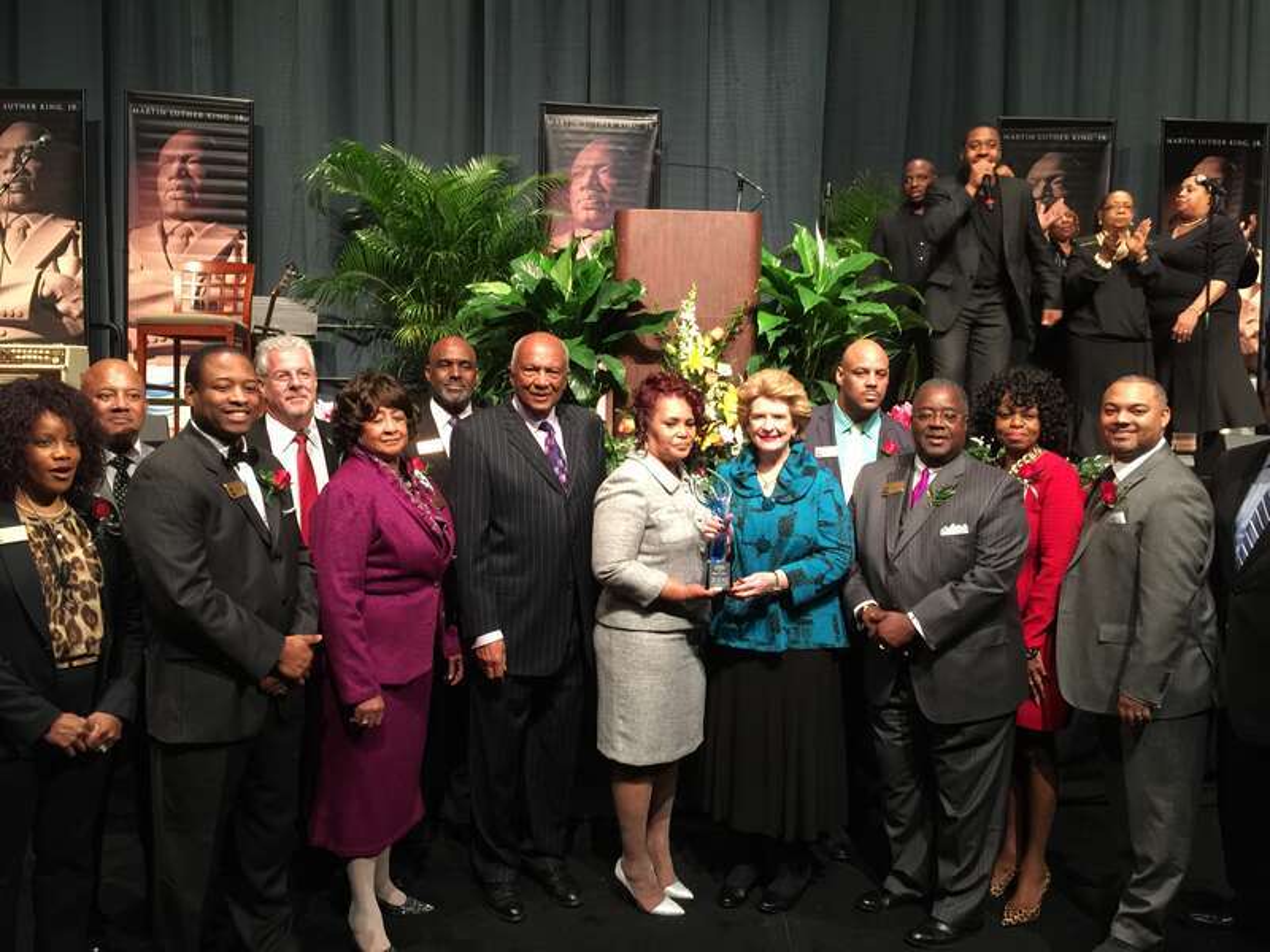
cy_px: 476
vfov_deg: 48.2
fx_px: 1064
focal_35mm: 29
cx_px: 635
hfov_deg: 61.7
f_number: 2.2
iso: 125
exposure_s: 1/15
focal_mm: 4.15
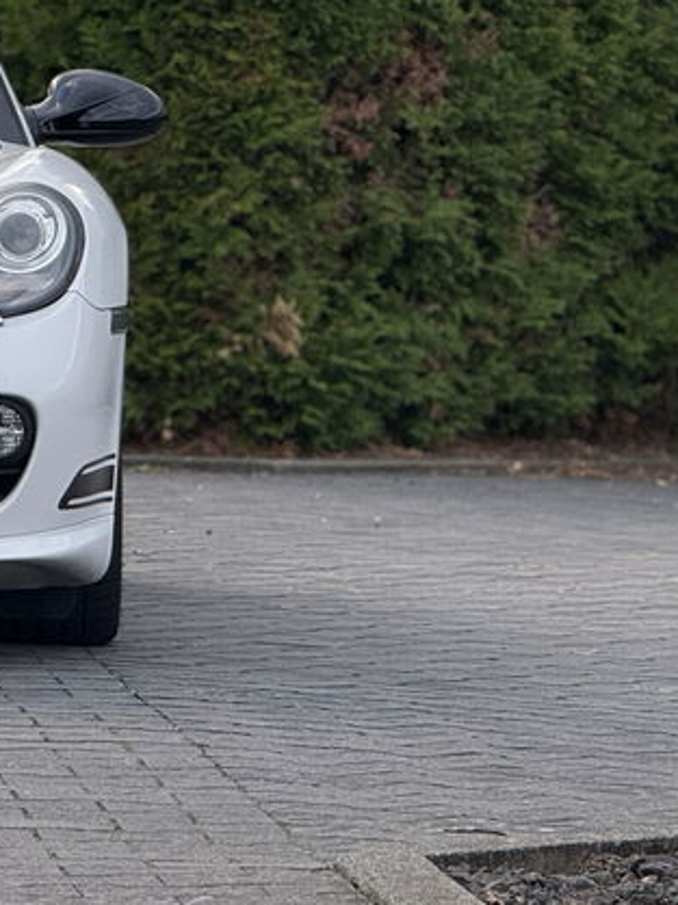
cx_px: -377
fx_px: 7686
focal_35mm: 294
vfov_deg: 6.7
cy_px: 149
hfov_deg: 5.0
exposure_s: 1/379
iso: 50
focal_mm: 15.66
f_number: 2.8
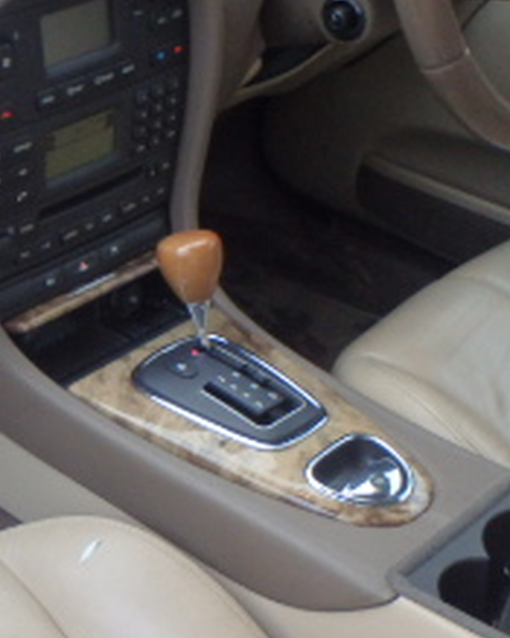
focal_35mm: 80
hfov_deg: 18.2
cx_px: -93
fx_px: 1510
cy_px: 300
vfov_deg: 23.9
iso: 200
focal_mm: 5
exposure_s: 1/30
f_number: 3.9
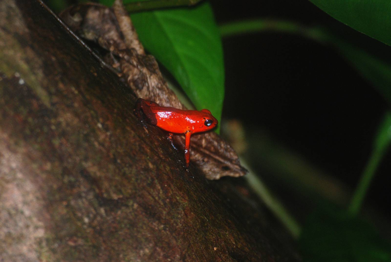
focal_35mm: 450
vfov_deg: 3.1
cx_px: 196
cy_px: 131
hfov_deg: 4.6
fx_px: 4893
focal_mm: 300
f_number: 5.6
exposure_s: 1/60
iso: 400
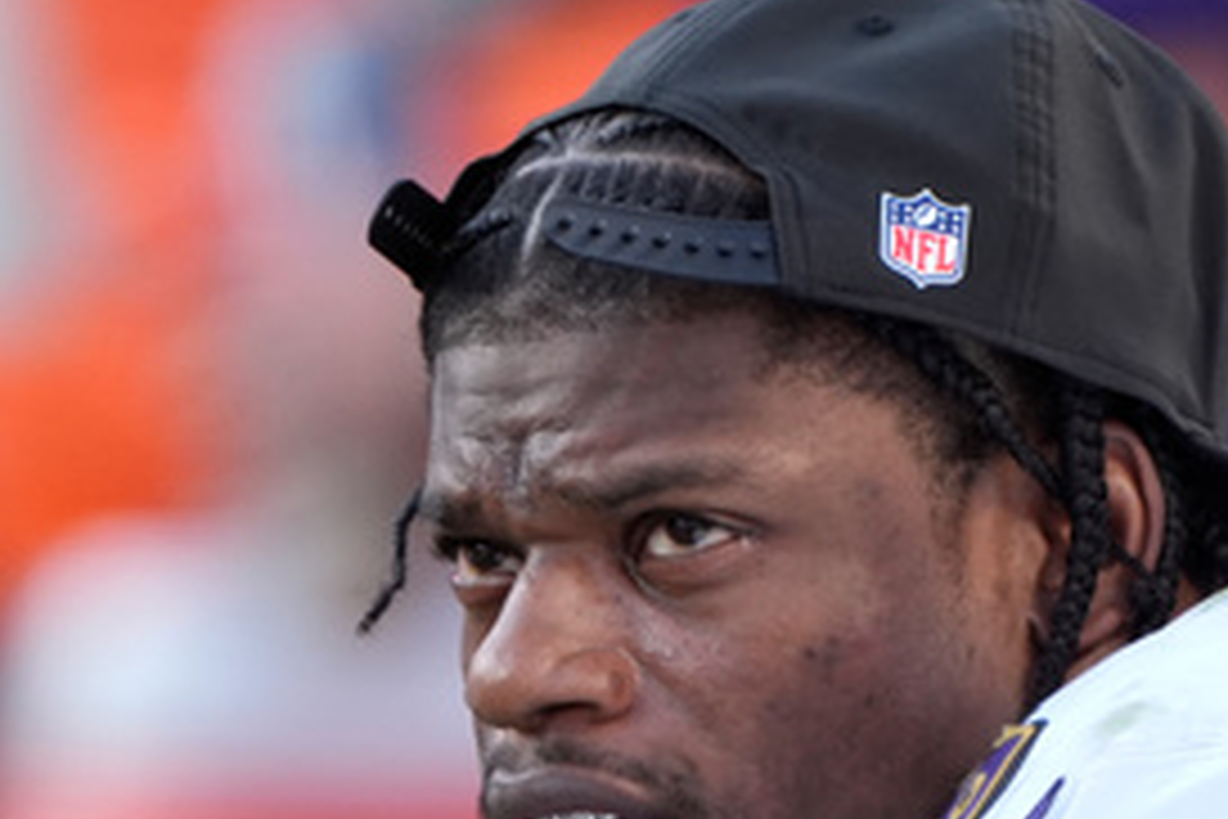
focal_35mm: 1690
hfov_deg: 1.2
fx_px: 57643
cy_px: 702
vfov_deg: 0.8
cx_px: 756
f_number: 4
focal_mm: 600
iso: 1600
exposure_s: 1/2000
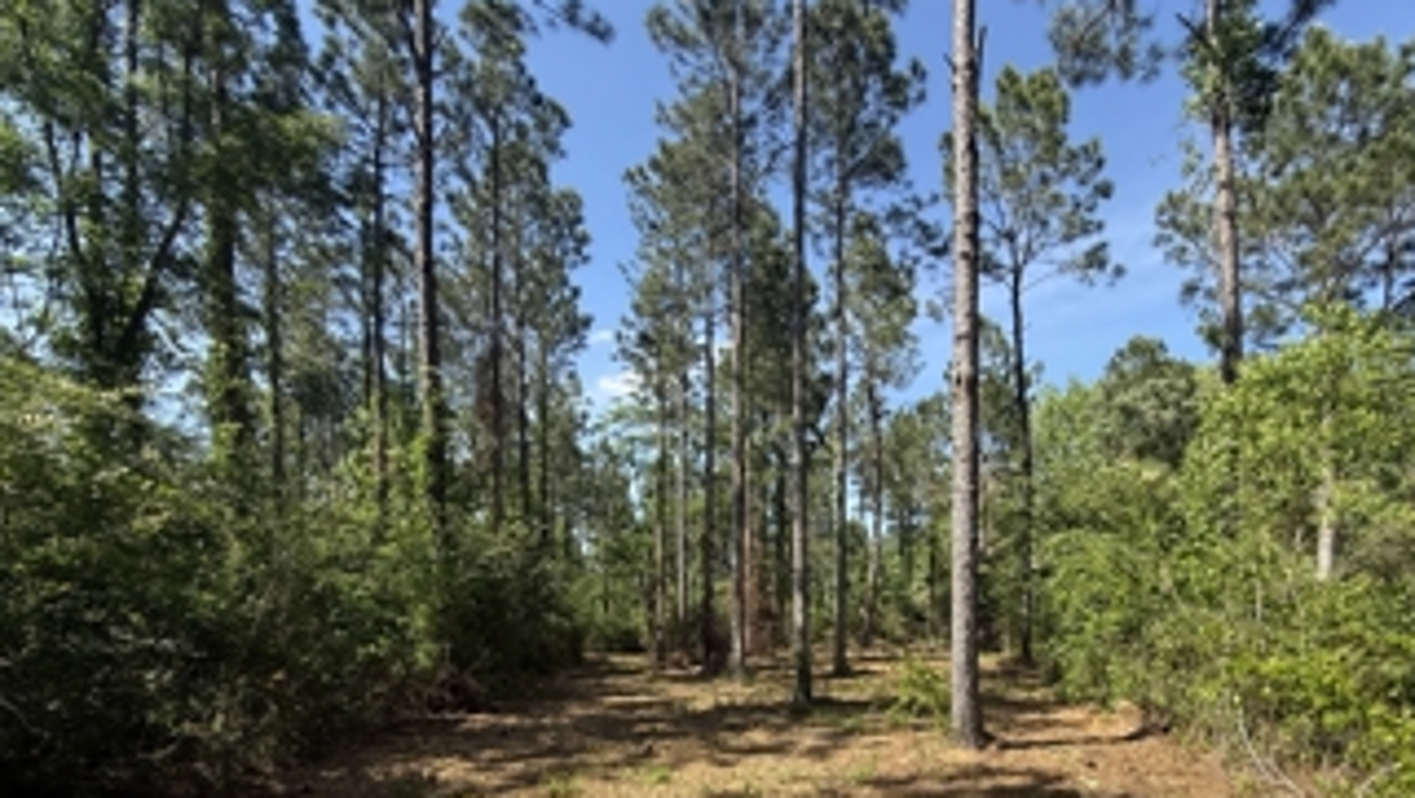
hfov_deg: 89.3
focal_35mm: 19
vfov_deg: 54.5
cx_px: 767
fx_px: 713
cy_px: 635
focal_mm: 2.22
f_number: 2.2
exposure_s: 1/694
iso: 50
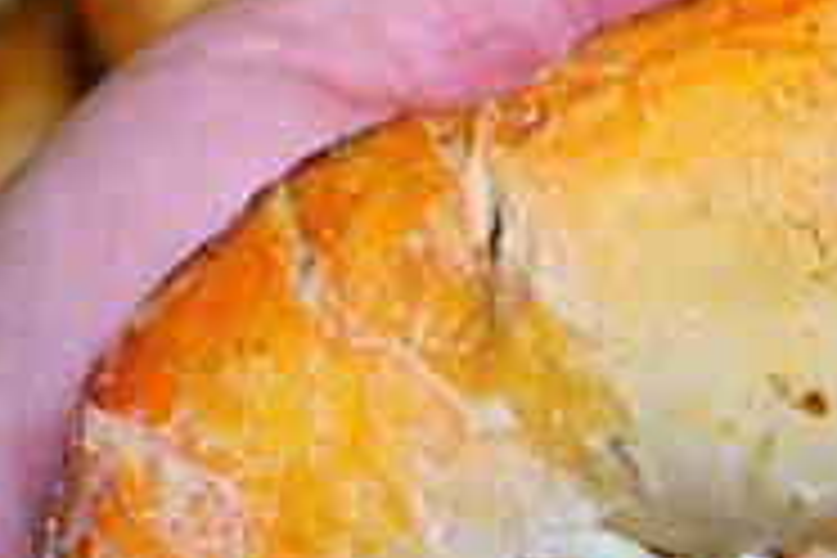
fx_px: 1953
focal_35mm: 84
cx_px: 734
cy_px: 232
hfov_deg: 23.6
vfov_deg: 16.3
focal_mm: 8.8
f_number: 2.8
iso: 125
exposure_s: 1/30
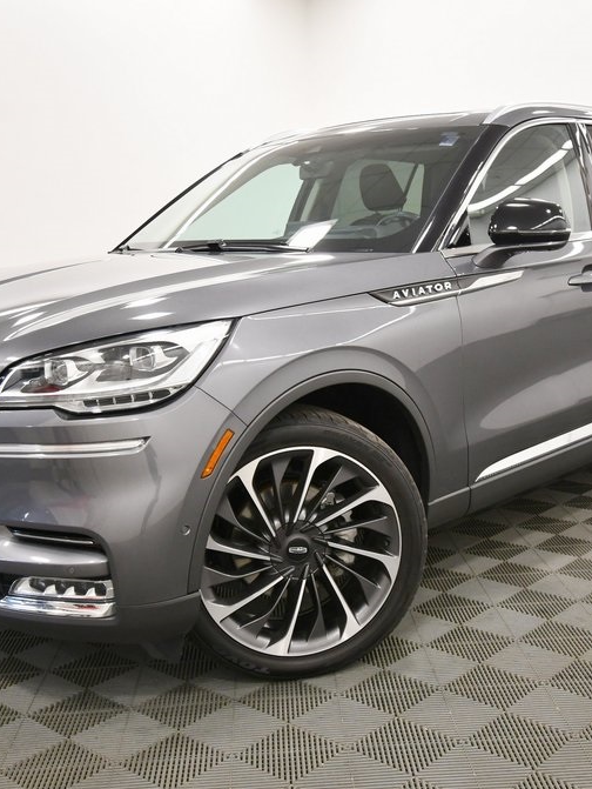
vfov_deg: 42.9
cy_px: 392
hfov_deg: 32.9
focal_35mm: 44
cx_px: 308
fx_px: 1002
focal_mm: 20
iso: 1250
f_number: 5.6
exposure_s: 1/125
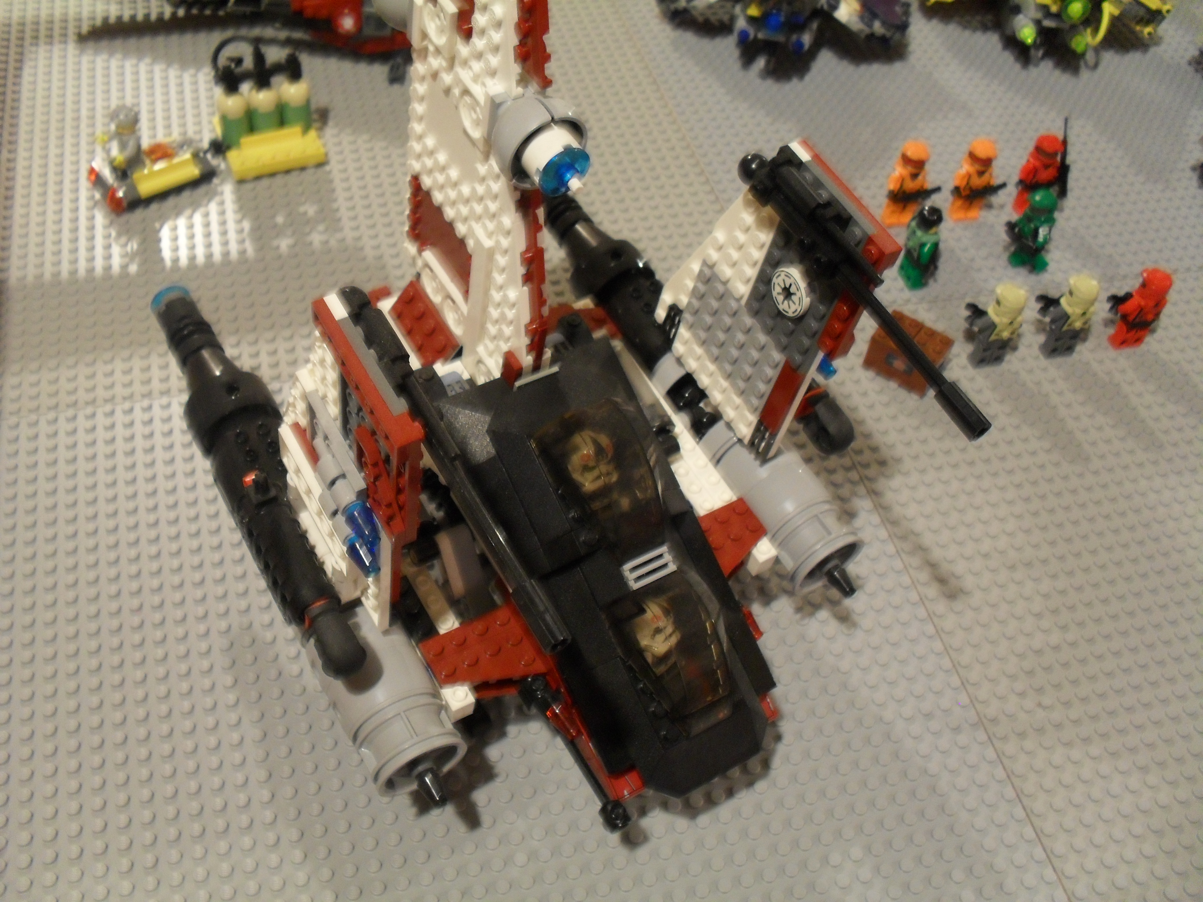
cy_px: 451
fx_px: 1216
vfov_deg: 40.7
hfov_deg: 52.6
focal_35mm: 35
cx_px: 602
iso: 200
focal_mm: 6.3
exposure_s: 1/4
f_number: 3.2
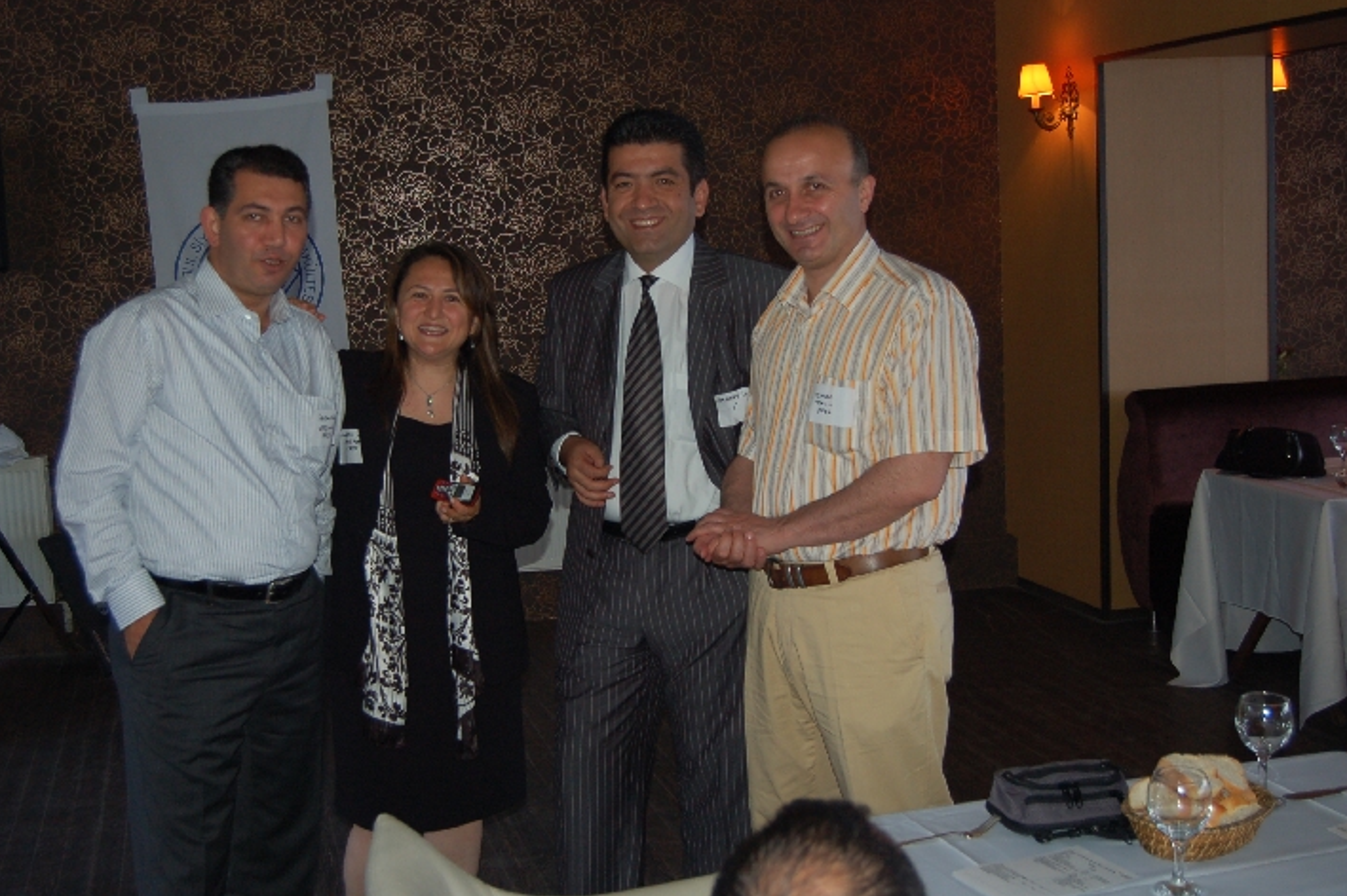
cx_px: 627
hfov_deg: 44.5
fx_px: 1645
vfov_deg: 30.5
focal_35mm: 44
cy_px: 425
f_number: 4.2
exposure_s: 1/60
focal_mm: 26
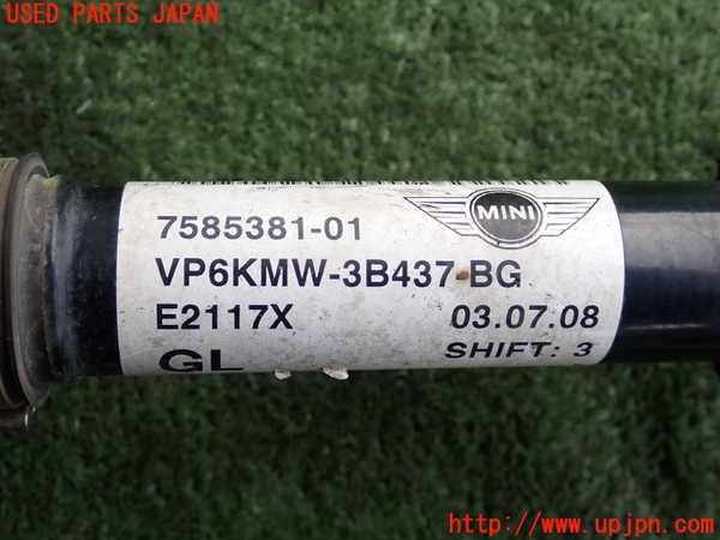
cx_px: 360
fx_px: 978
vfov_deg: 30.9
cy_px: 270
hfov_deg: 40.4
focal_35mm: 47
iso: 100
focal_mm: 8.4
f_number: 3.1
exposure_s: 1/160
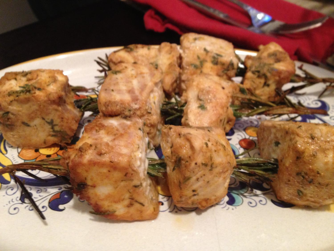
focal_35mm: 35
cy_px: 126
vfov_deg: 40.7
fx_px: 338
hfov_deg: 52.6
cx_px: 167
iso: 320
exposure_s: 1/20
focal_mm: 4.28
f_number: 2.4
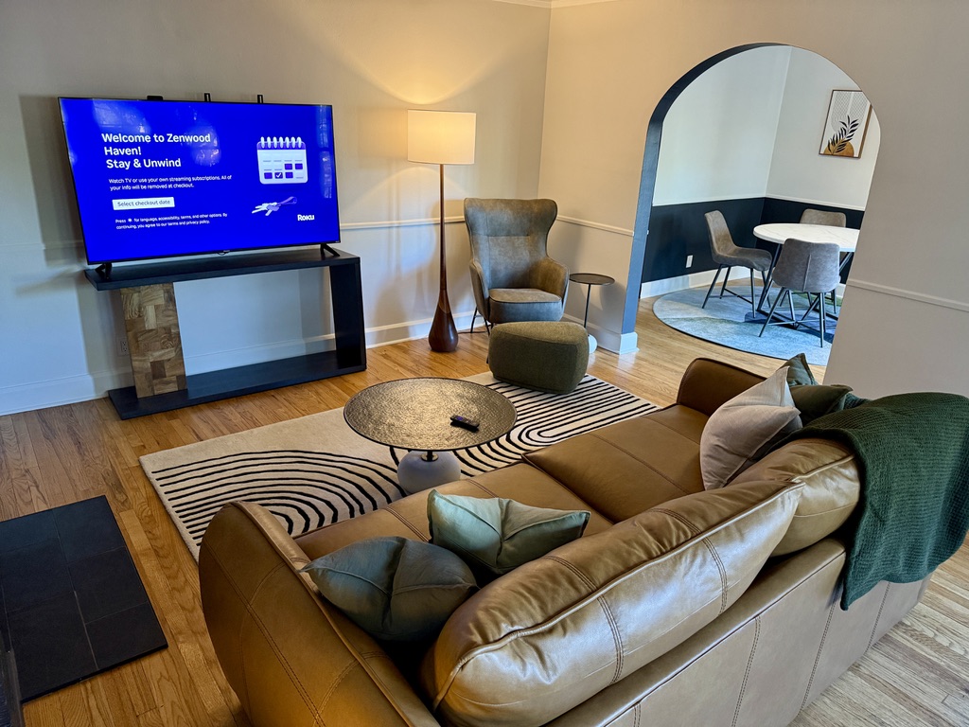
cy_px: 364
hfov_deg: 71.6
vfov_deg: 56.8
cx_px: 484
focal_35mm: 24
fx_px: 672
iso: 400
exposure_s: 1/60
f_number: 1.78
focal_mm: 6.76
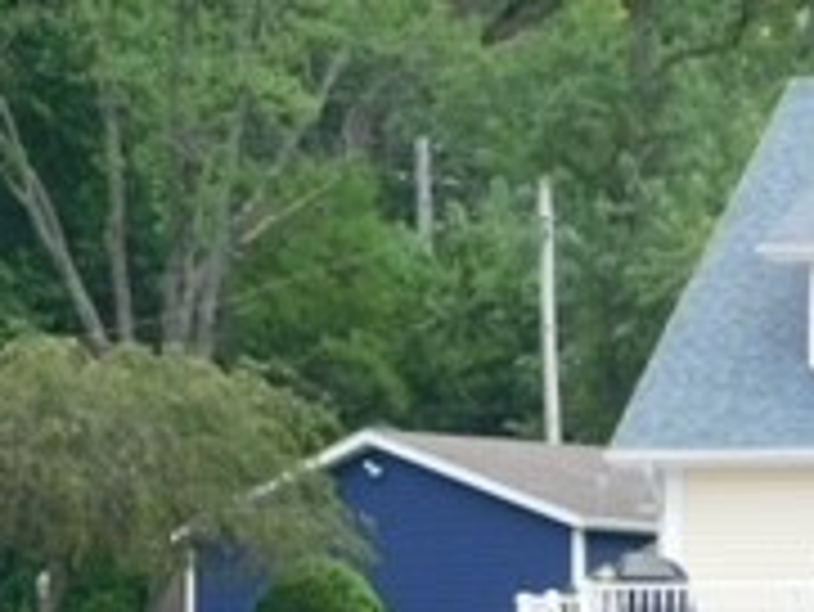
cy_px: 792
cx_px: 256
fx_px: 9577
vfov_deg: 3.6
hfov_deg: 4.9
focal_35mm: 407
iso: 125
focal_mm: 20.3
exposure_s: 1/200
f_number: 4.8
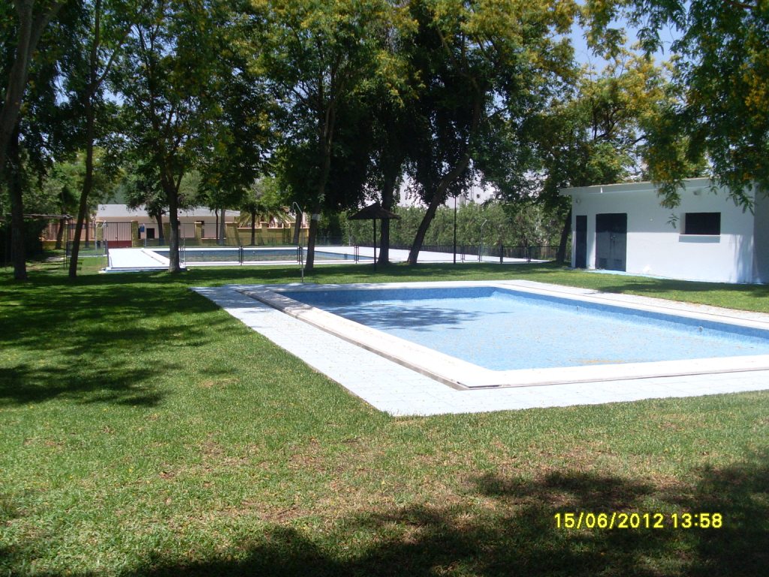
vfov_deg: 37.7
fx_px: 844
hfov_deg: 49.0
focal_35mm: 38
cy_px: 288
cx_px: 384
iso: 80
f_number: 7.7
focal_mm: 6.3
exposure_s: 1/250
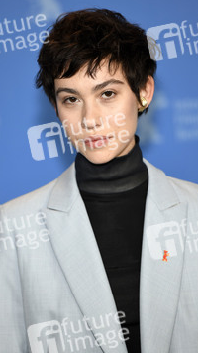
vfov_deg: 9.2
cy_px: 186
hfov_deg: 5.2
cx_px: 107
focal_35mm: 235
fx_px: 2195
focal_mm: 200
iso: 800
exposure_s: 1/250
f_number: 3.5
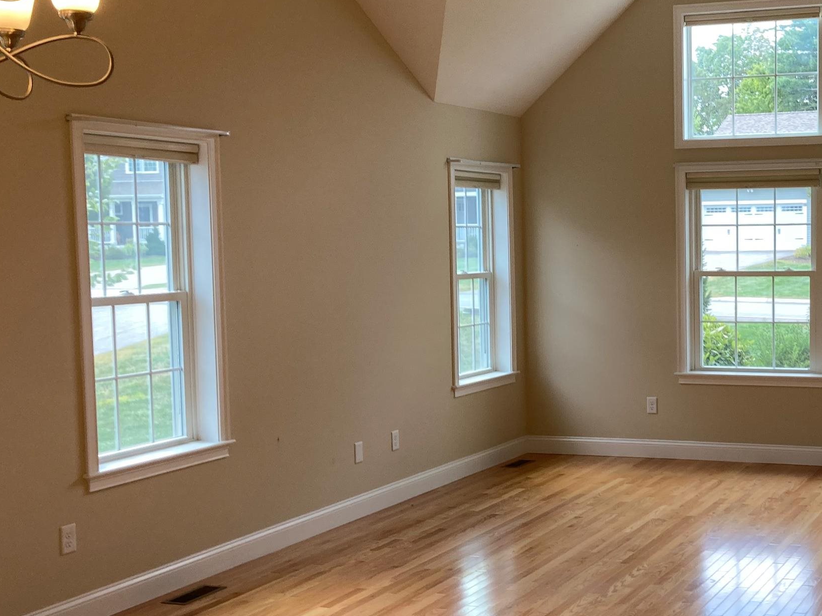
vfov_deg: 28.6
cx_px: 719
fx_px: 1211
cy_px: 316
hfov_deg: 35.6
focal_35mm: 51
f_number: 1.8
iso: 32
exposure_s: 1/120
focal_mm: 3.99
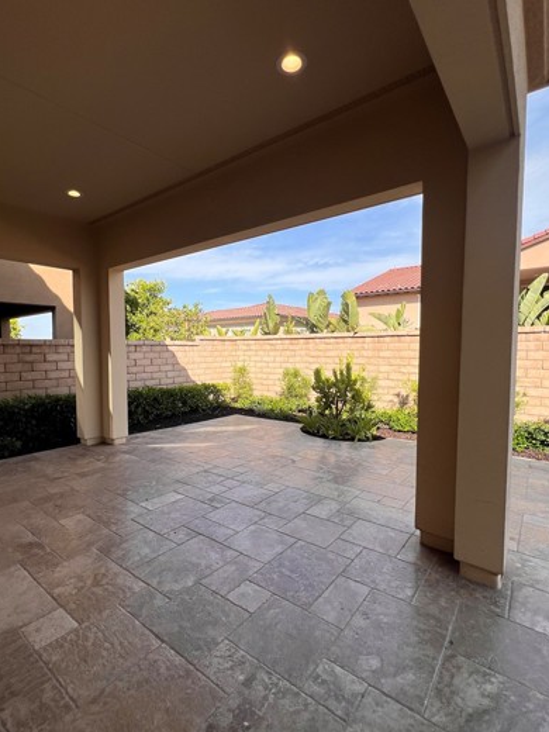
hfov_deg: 77.7
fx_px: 338
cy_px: 372
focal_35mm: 16
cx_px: 239
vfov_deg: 94.5
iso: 32
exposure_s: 1/1393
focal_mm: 1.57
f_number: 1.8
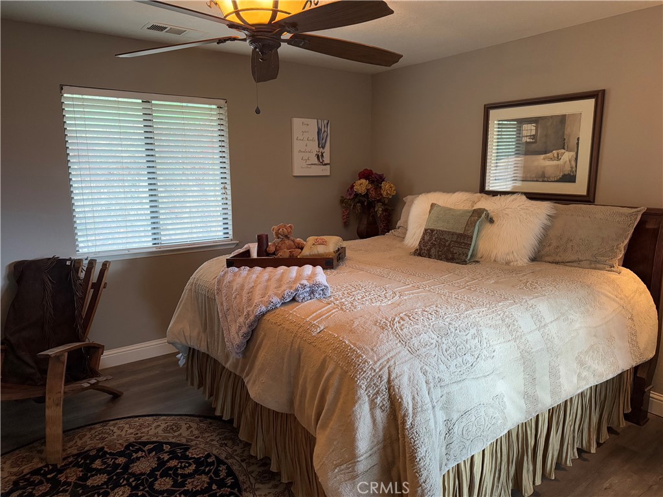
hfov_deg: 71.6
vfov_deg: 56.8
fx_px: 460
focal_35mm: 24
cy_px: 248
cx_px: 332
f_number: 1.78
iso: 640
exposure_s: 1/60
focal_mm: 6.76
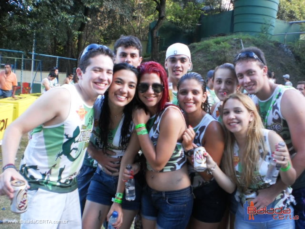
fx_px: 317
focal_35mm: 36
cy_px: 114
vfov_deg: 39.7
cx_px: 152
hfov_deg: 51.4
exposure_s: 1/30
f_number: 3.1
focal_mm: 6.3
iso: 100
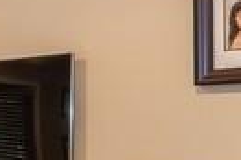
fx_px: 782
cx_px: -401
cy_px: 142
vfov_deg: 11.6
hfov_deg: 12.2
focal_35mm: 117
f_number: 11
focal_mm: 17
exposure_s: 1.3
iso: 100
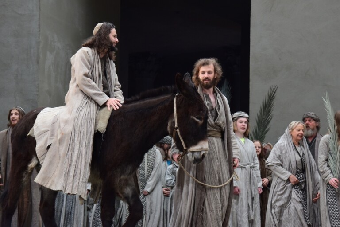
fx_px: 935
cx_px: 170
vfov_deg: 13.8
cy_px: 114
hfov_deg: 20.6
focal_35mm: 99
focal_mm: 66
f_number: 9
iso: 1400
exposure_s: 1/125
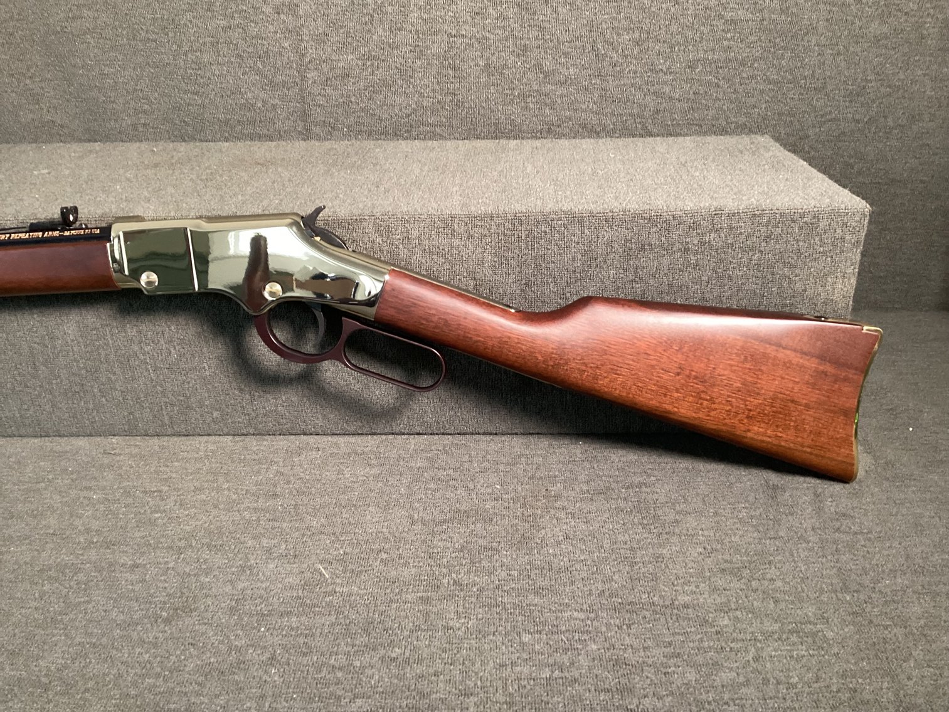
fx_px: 850
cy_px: 356
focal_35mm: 31
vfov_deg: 45.4
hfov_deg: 58.3
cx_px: 474
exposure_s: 1/40
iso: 250
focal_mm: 3.3
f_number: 2.4
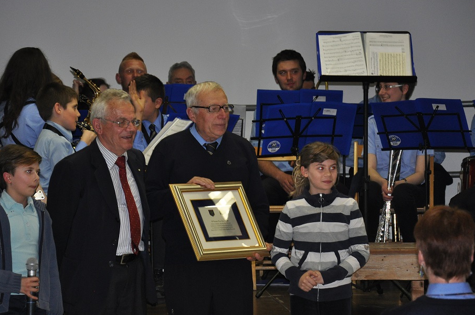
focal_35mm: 187
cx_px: 229
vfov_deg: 7.3
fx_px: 2459
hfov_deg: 11.0
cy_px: 164
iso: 800
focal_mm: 105
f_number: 5.6
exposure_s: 1/60
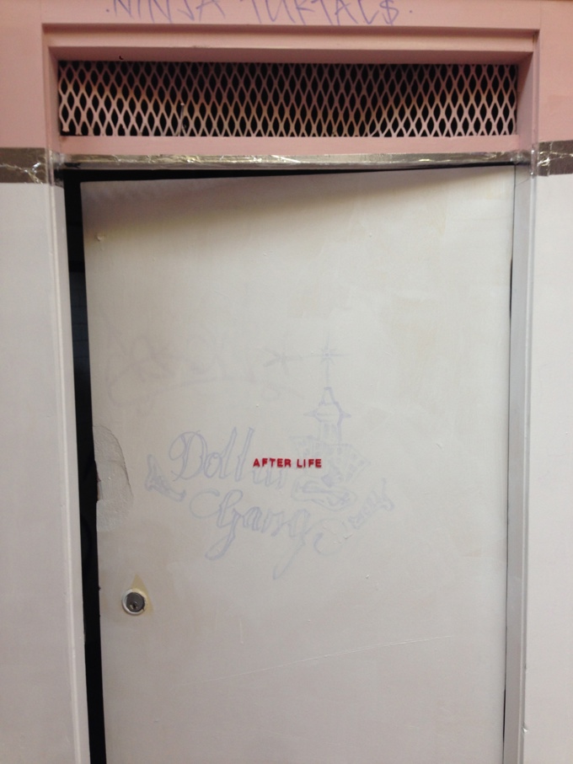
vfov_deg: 55.4
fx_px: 729
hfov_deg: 42.9
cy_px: 382
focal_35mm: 33
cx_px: 286
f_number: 2.4
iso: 50
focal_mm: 4.12
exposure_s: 1/20
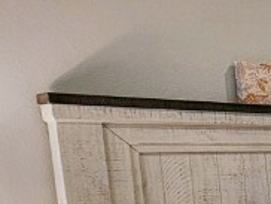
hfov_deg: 14.9
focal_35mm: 73
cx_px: 660
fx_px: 572
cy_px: 213
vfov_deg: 19.5
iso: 160
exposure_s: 1/60
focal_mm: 2.2
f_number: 2.2
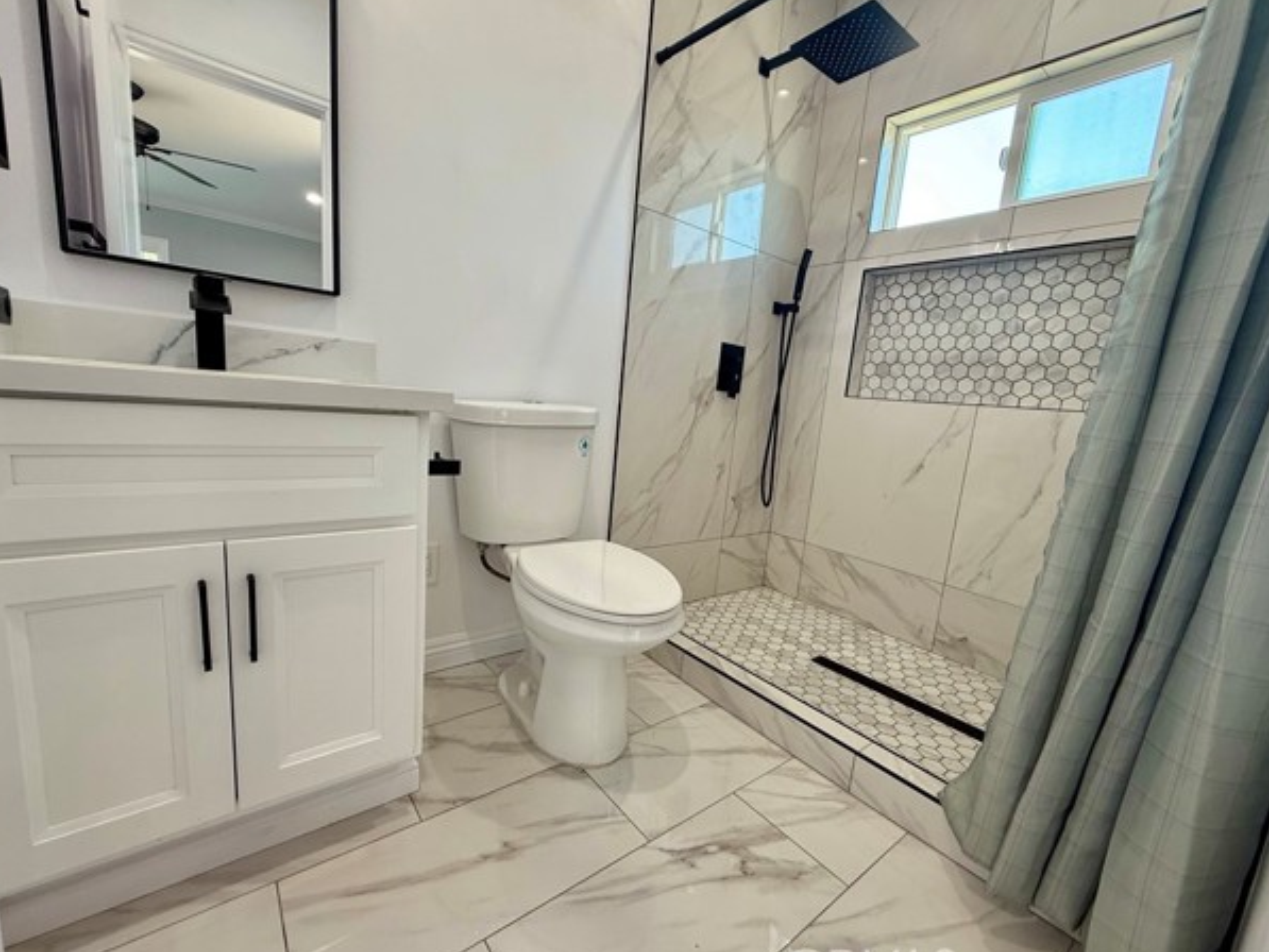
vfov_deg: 81.7
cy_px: 489
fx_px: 550
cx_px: 657
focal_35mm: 15
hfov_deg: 98.1
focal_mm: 2.22
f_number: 2.2
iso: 100
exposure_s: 1/120
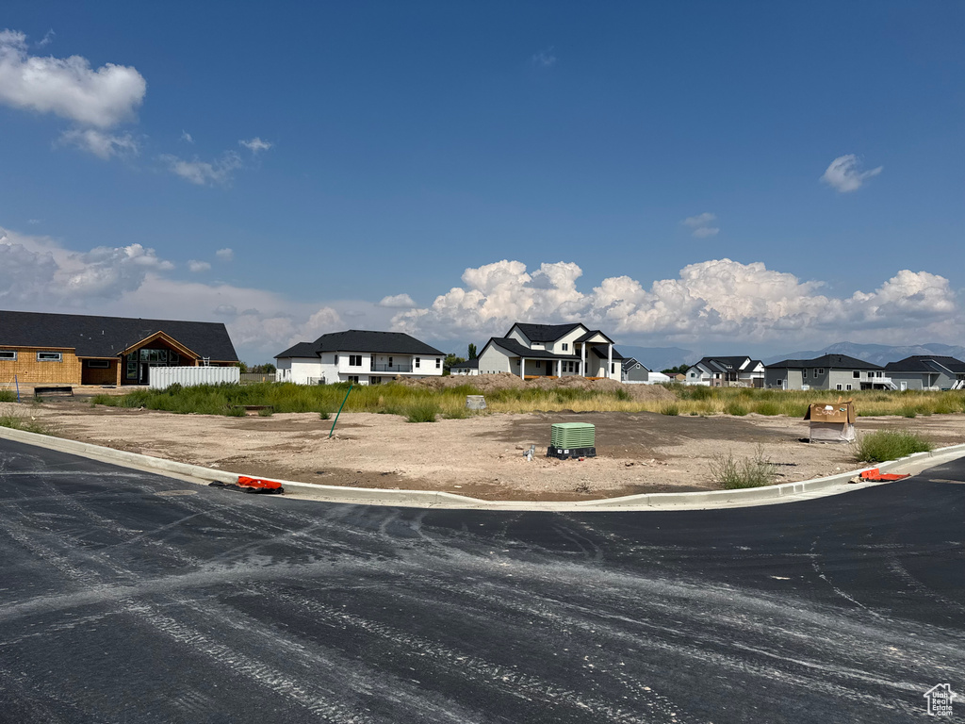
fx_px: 669
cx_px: 482
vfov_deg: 56.8
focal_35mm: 24
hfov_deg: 71.6
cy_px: 362
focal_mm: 6.76
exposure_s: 1/10417
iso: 80
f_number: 1.78
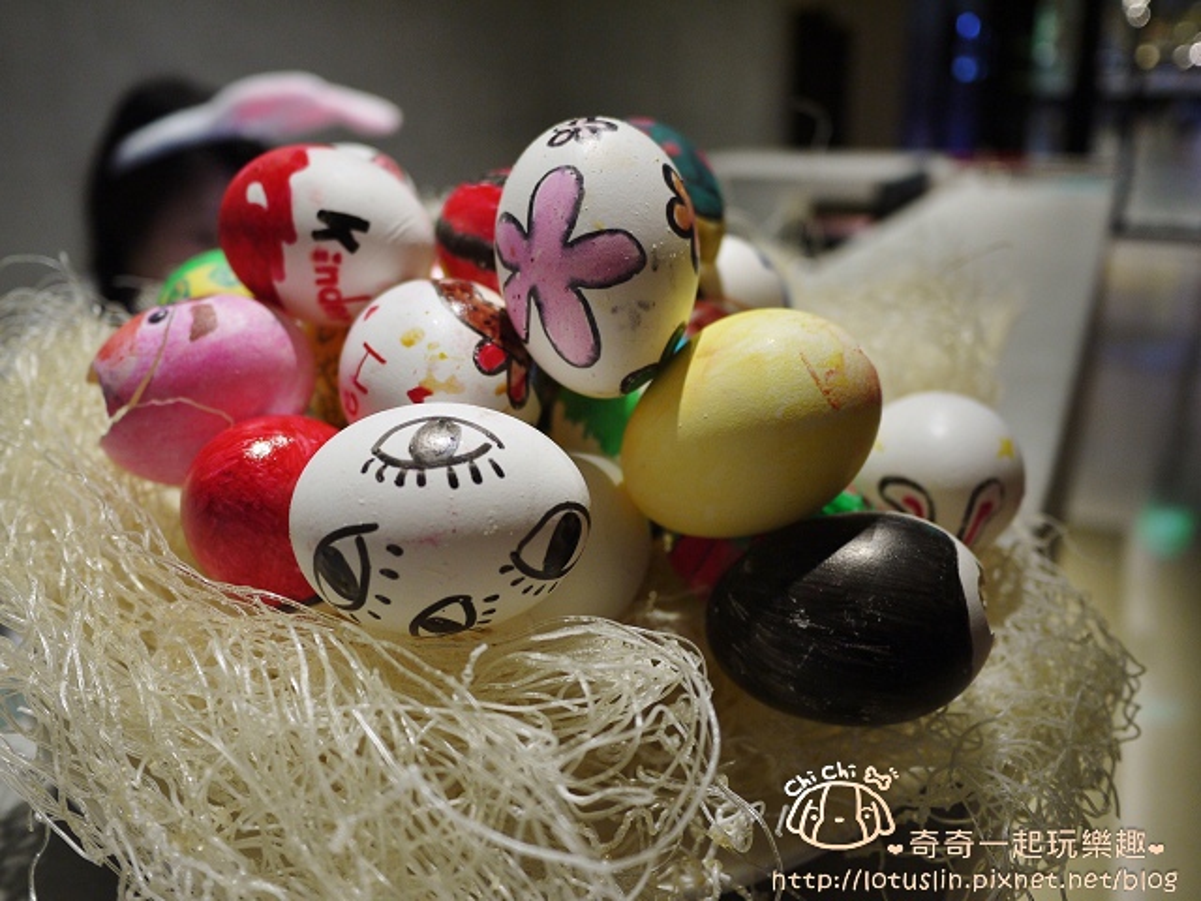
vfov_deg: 49.7
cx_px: 600
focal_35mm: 28
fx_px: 971
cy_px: 450
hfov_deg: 63.4
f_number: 2.5
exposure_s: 1/60
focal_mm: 14
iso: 200
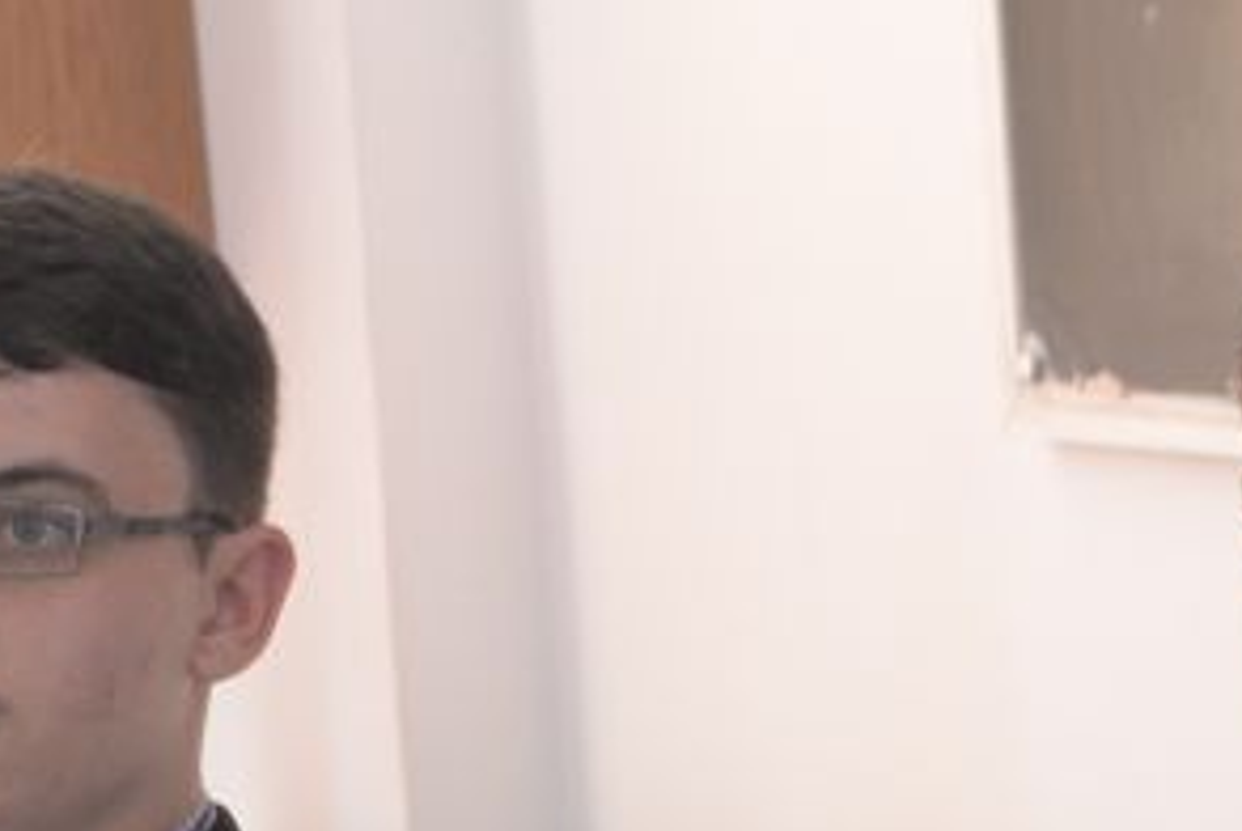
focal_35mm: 262
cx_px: 2319
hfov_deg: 7.6
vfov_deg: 5.2
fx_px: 9048
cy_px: 1554
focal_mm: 40
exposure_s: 1/40
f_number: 2.8
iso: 720
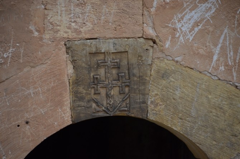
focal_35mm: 330
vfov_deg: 4.1
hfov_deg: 6.3
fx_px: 2196
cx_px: 120
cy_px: 80
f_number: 6.3
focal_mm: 220
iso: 560
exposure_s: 1/250
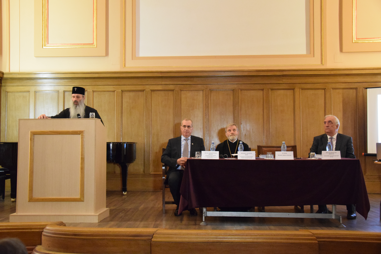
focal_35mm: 38
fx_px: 397
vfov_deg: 35.5
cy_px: 127
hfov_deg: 51.3
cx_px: 190
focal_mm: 25
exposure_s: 1/50
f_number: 4
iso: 5000
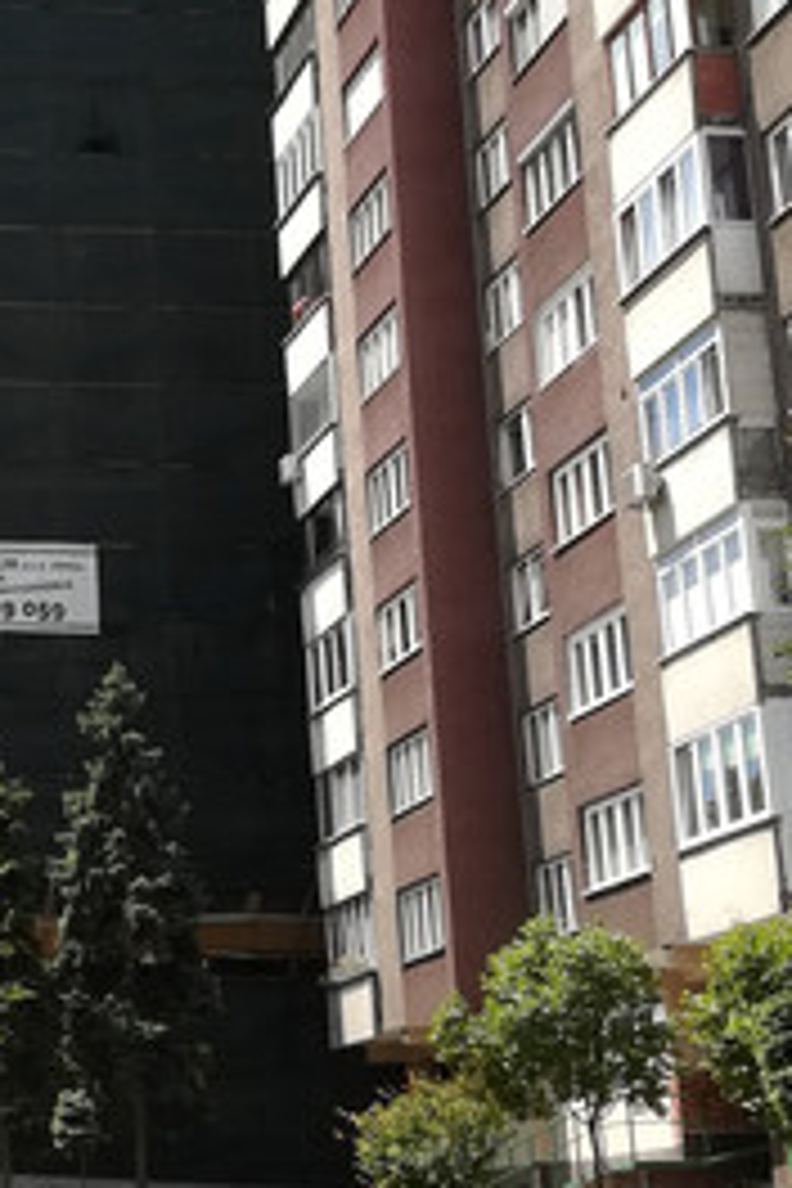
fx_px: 2706
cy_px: 405
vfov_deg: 24.7
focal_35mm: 82
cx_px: -112
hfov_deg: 16.1
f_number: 2.2
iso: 50
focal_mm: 3.83
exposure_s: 1/576
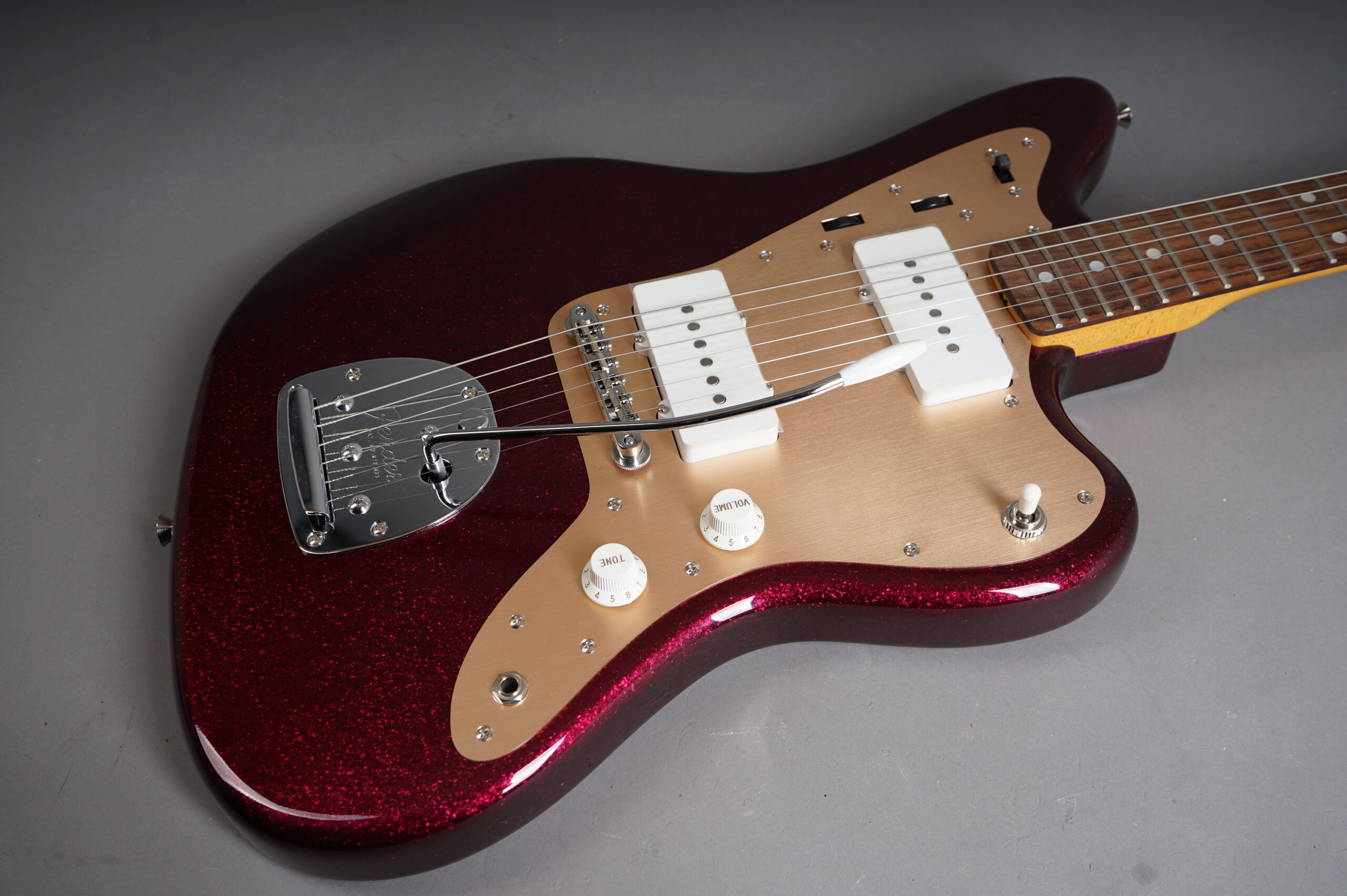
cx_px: 674
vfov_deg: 36.8
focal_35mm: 36
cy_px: 448
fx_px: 1346
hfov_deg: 53.2
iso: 160
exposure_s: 1/160
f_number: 8
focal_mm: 36
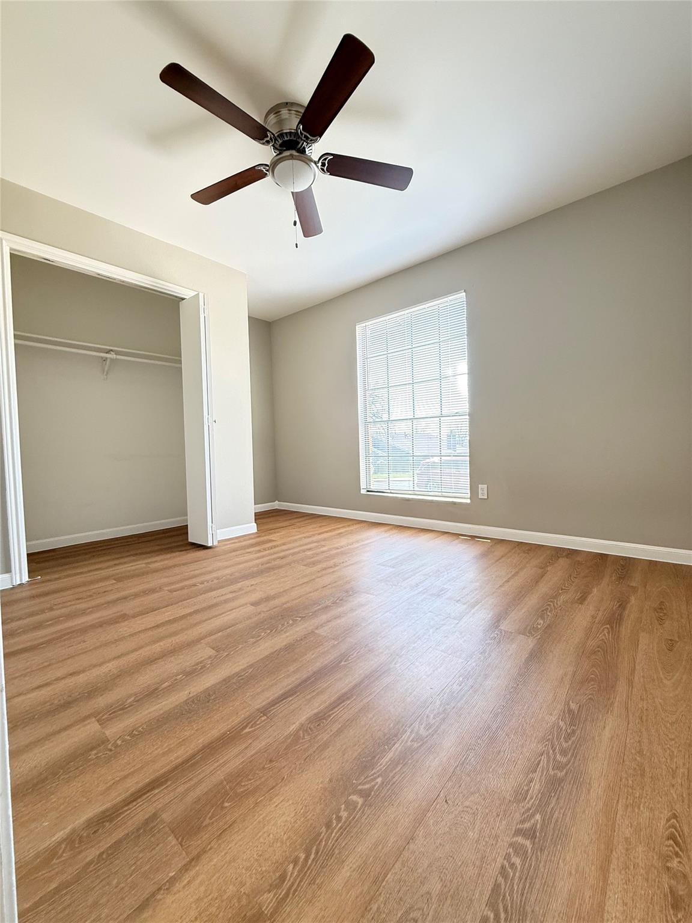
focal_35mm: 14
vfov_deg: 102.1
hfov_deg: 85.7
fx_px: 373
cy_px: 462
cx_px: 346
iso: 250
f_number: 2.2
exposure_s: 1/99
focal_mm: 2.22
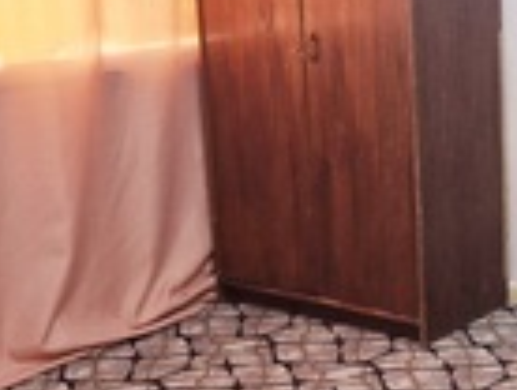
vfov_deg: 19.4
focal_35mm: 76
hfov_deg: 22.6
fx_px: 1137
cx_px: 691
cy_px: 141
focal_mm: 5.54
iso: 320
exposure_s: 1/120
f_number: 1.8
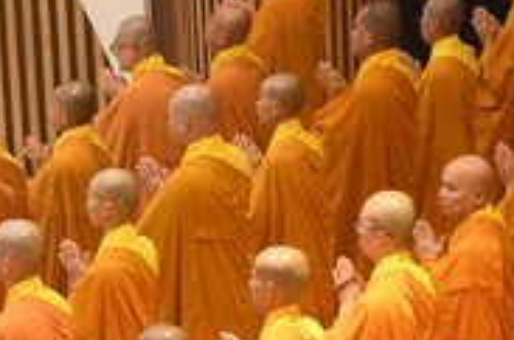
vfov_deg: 5.8
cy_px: 438
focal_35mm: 235
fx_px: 3347
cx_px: 247
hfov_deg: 8.8
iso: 4000
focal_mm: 66
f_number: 4.5
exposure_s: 1/125
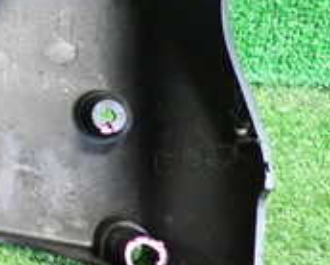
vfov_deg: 17.4
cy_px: -35
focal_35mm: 85
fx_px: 831
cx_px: -219
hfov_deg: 18.7
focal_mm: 4.5
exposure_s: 1/30
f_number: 2
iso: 800
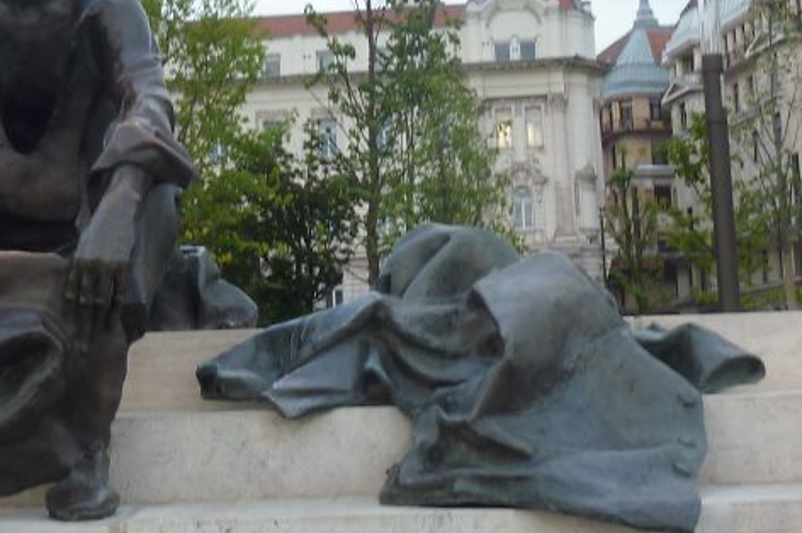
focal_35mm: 71
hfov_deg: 28.4
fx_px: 1581
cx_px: 336
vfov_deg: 19.0
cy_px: 108
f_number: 3.5
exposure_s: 1/50
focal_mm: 5.3
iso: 80
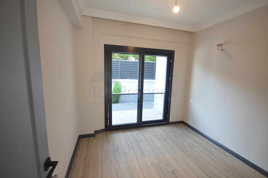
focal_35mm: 15
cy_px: 89
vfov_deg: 77.1
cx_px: 134
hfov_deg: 100.5
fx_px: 111
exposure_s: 1/60
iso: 640
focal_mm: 10
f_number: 4
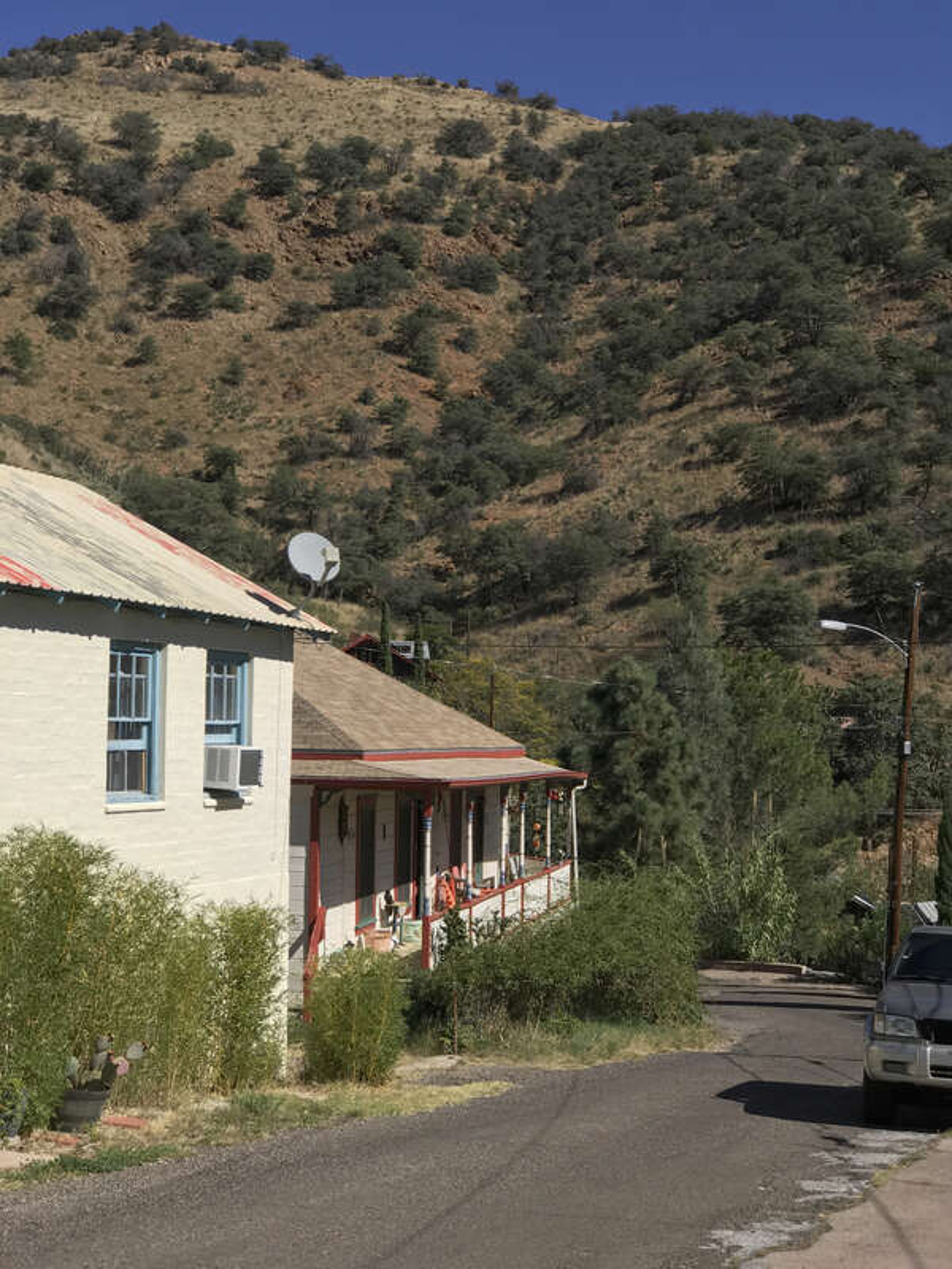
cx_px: 476
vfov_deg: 33.8
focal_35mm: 57
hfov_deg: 25.7
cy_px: 634
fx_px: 2090
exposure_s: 1/791
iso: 20
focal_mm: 6.6
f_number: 2.8
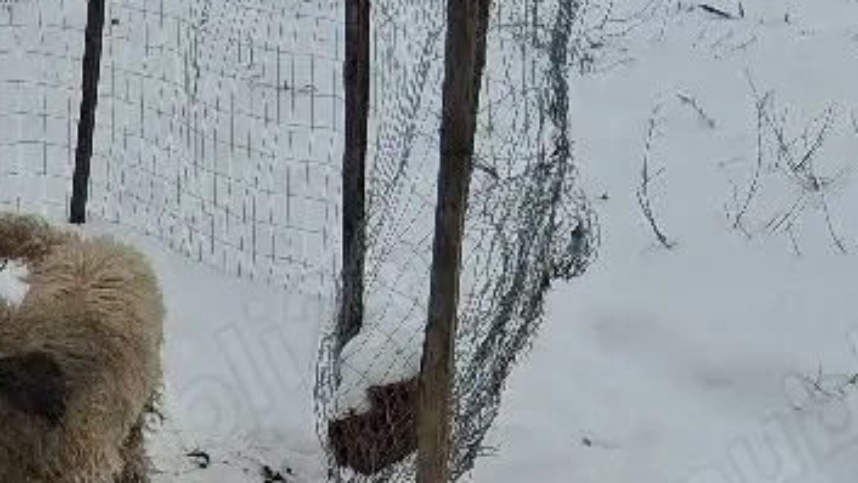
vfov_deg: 10.2
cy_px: 1076
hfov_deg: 18.9
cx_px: -177
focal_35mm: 107
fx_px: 2436
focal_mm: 3.98
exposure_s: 1/625
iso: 25
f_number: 1.8
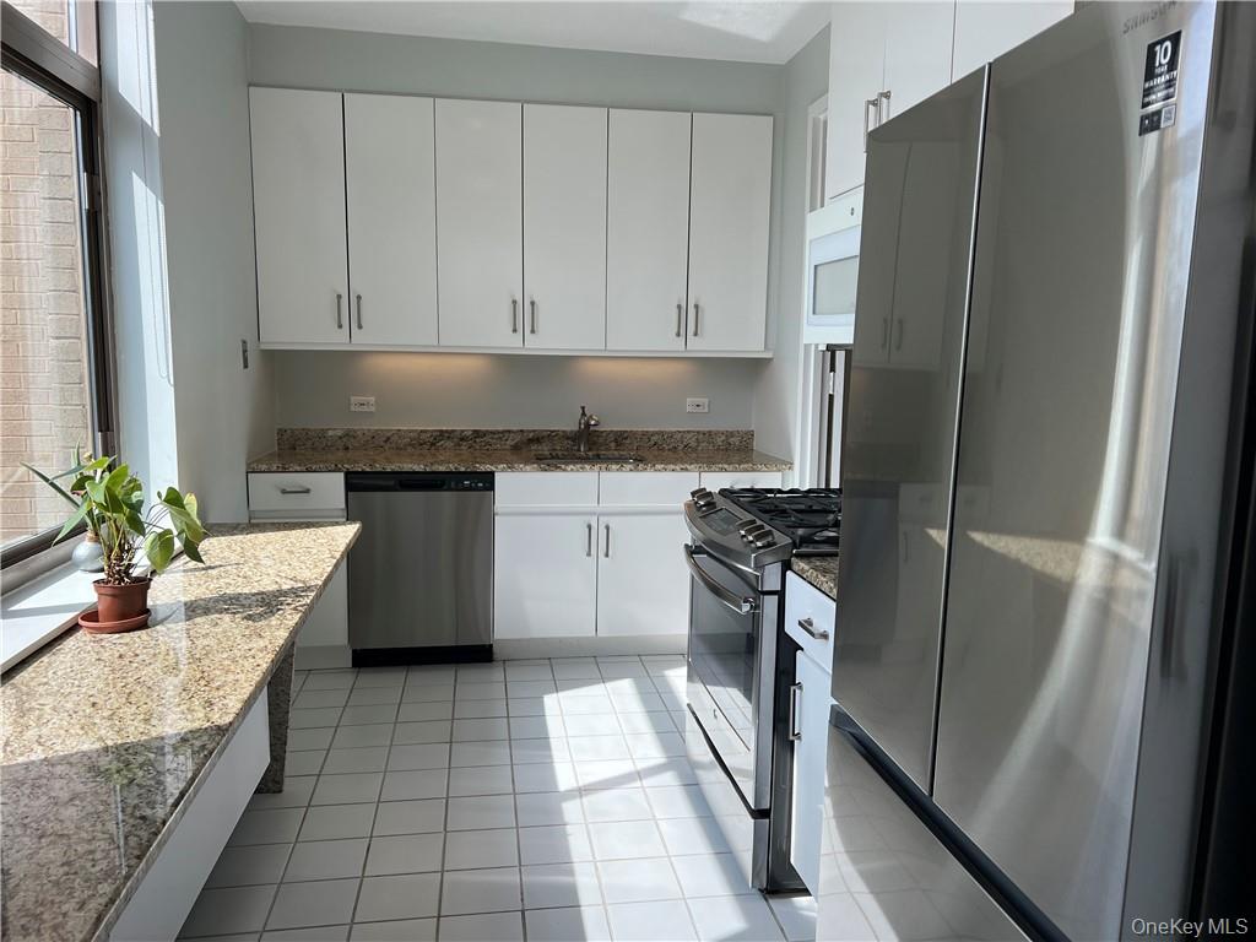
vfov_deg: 53.1
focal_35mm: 26
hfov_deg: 67.3
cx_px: 628
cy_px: 471
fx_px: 943
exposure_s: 1/1252
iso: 50
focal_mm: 5.7
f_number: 1.5
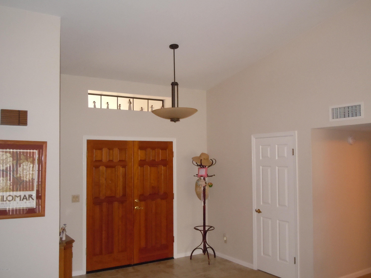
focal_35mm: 33
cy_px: 139
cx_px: 186
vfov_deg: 42.9
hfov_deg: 55.4
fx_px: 354
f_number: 4
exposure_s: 1/30
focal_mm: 5.9
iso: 800
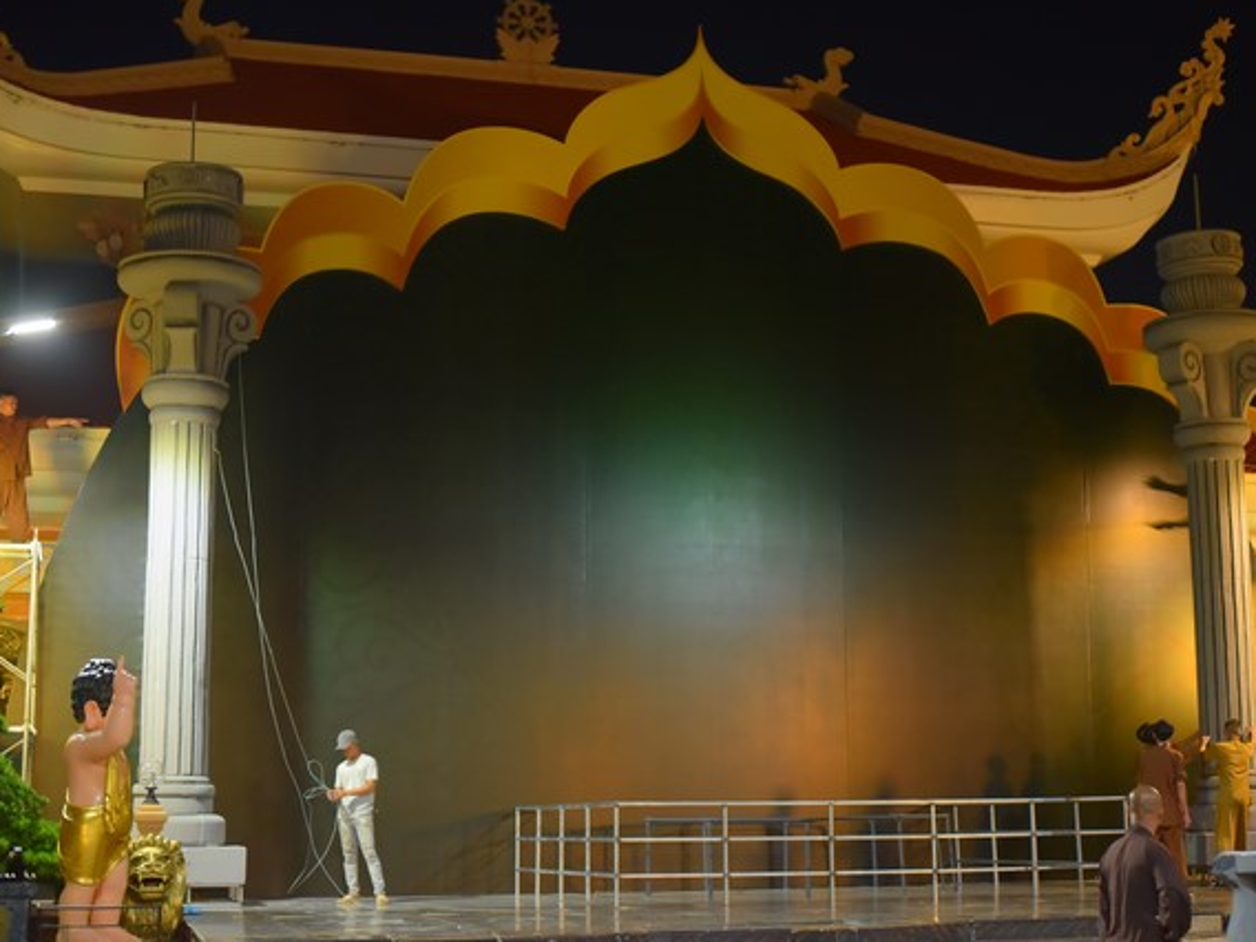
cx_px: 703
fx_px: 1996
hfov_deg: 34.9
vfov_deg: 26.6
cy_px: 470
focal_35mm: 55
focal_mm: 50
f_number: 2.2
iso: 1600
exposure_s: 1/125
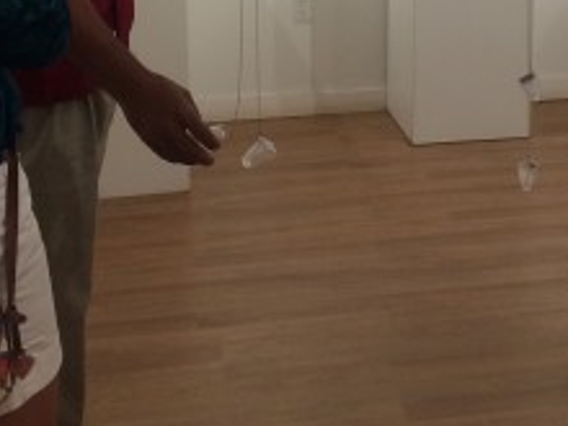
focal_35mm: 79
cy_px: -93
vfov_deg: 17.7
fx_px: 1296
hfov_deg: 24.4
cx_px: 431
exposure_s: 1/30
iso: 50
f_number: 2.2
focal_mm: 4.15
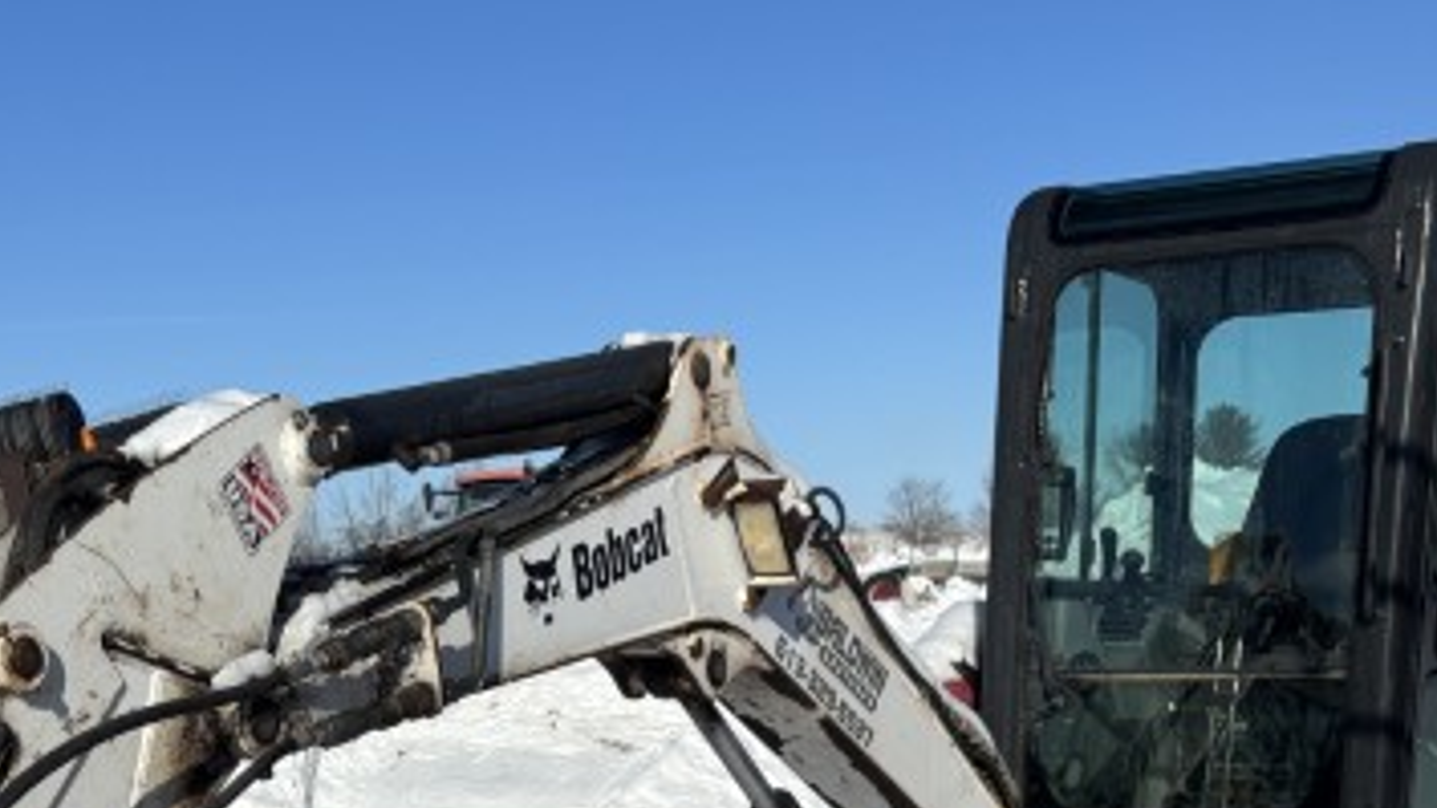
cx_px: 495
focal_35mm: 64
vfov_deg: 17.4
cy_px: 1113
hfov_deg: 32.6
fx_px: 2438
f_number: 1.6
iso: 50
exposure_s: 1/9091
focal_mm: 5.96
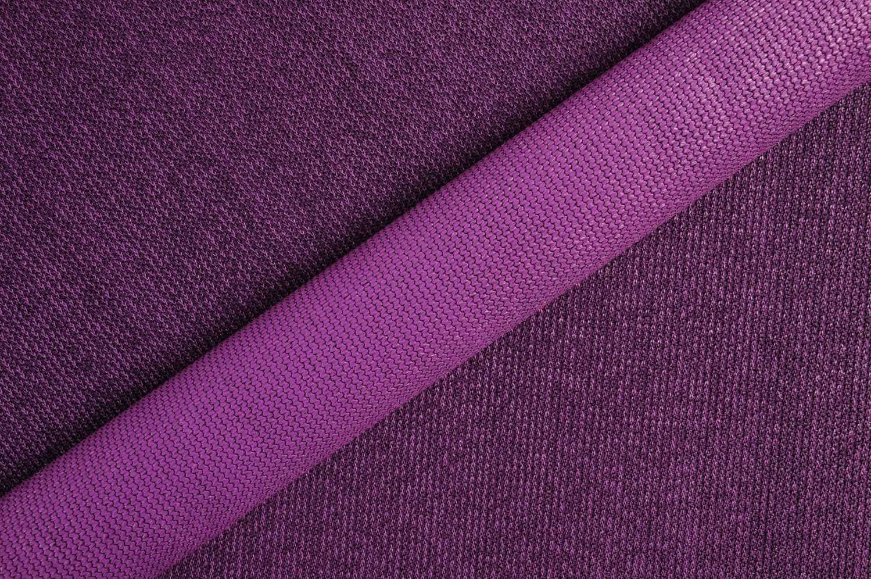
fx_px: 1269
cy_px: 290
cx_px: 436
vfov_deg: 25.7
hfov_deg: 37.9
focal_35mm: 52
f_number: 13
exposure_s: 1/60
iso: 200
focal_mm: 35
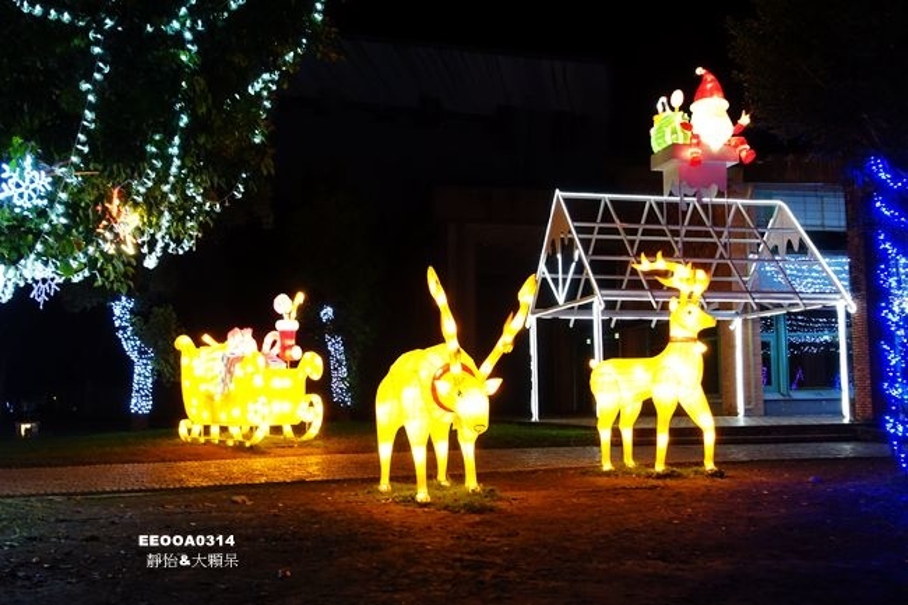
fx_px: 933
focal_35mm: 37
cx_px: 454
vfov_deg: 35.9
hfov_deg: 51.9
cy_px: 302
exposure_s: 1/30
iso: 800
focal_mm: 13.72
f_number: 2.8
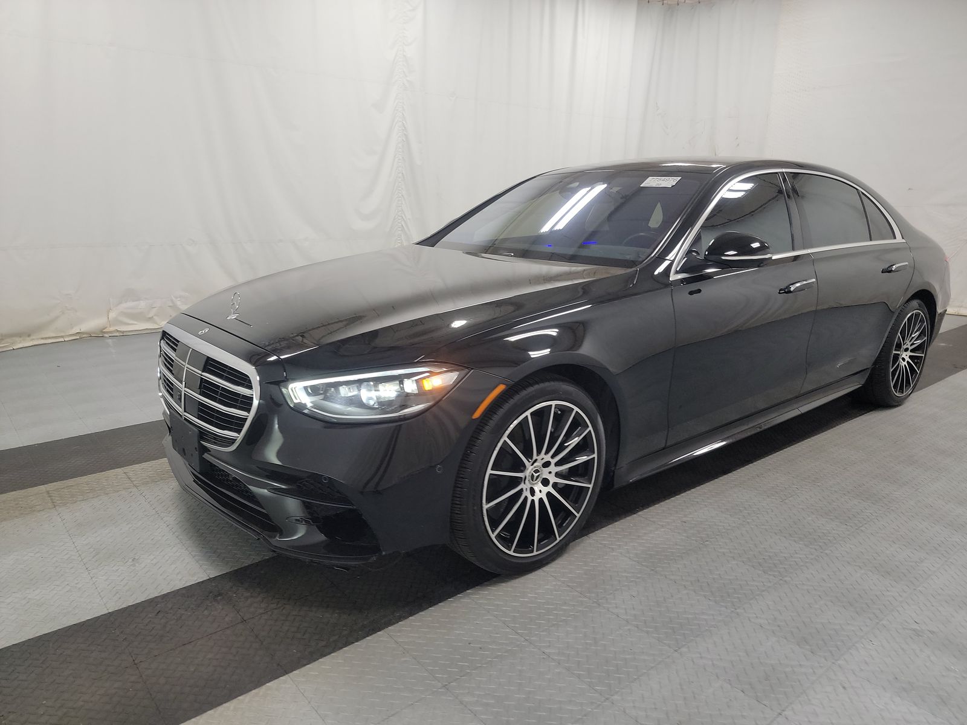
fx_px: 670
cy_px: 362
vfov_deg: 56.8
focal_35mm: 24
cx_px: 484
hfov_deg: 71.6
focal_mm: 6.7
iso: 233
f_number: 1.8
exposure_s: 1/59
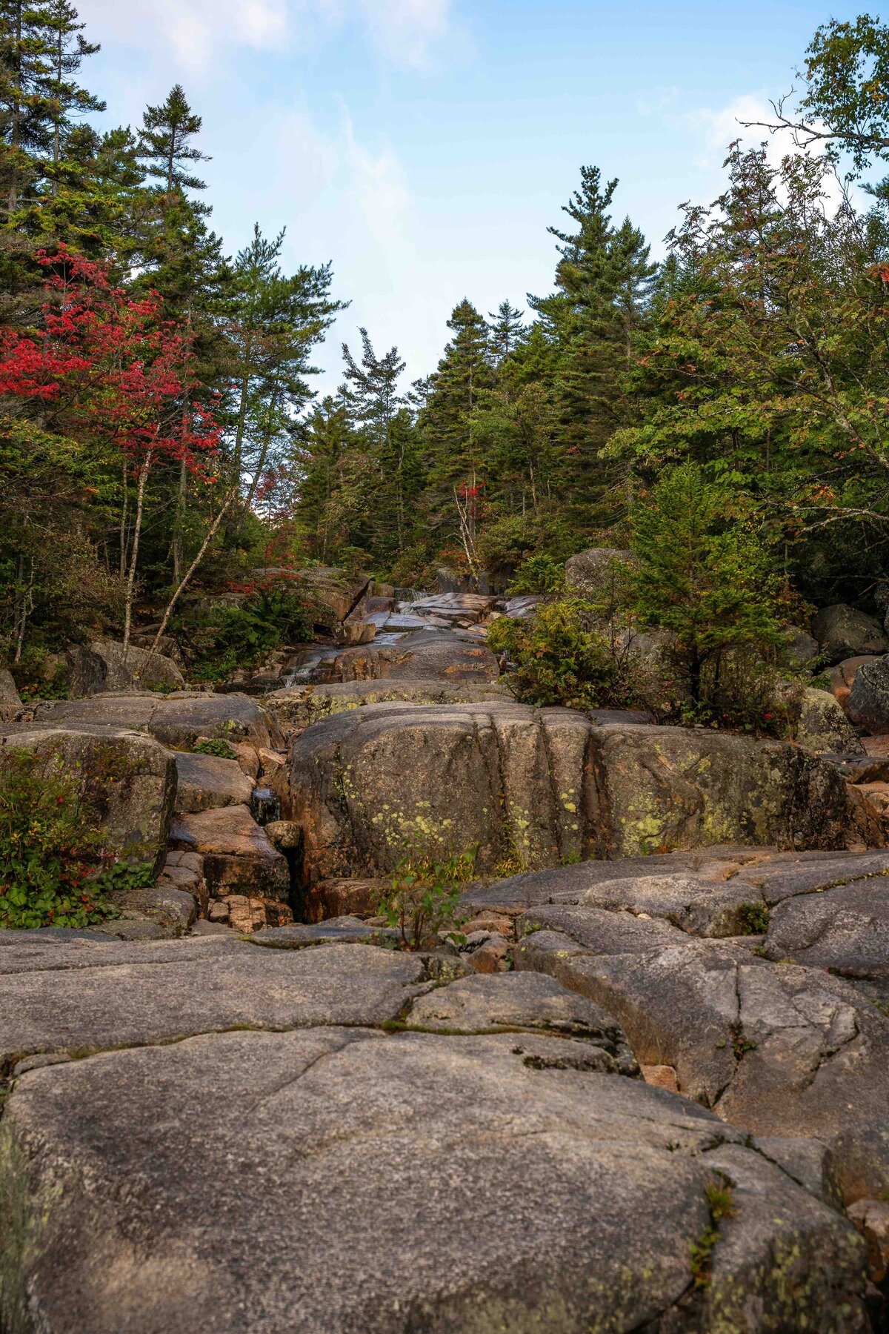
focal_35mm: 44
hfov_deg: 30.8
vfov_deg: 44.9
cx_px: 444
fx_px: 1615
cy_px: 667
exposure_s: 1/125
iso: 100
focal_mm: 43.6
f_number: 4.5
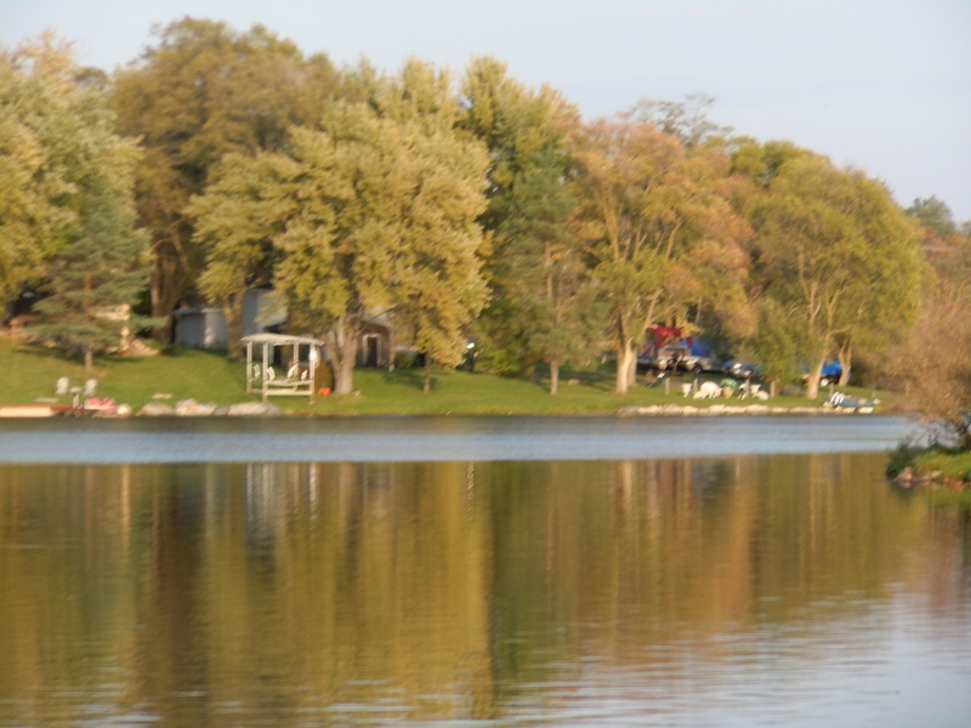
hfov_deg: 10.1
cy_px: 364
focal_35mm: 196
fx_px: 5498
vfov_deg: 7.6
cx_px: 486
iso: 100
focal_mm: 35
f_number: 5.6
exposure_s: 1/160
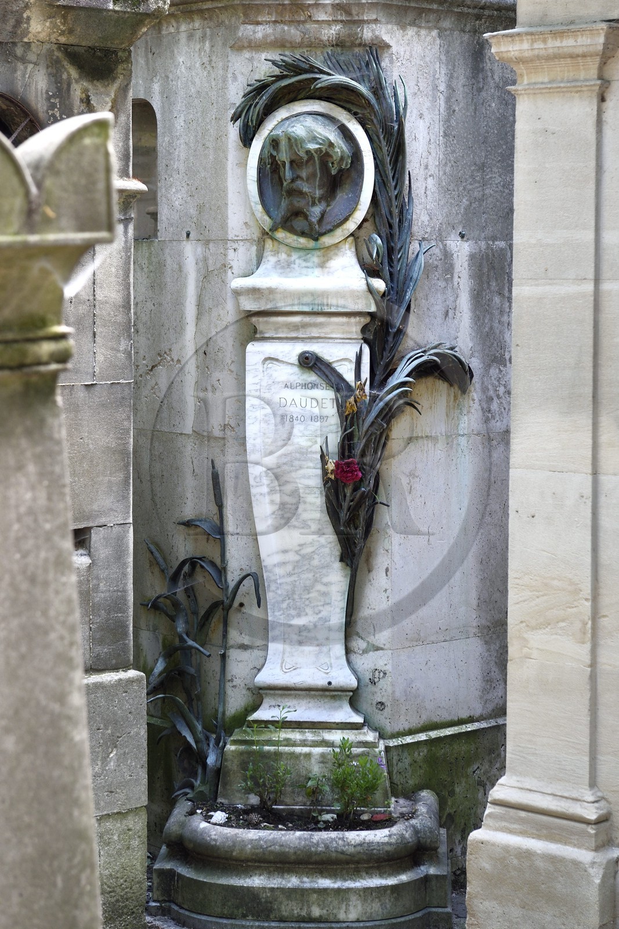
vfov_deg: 28.8
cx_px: 310
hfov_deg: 19.5
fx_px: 1805
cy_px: 464
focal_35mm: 70
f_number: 5.6
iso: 800
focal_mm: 70
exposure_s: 1/80
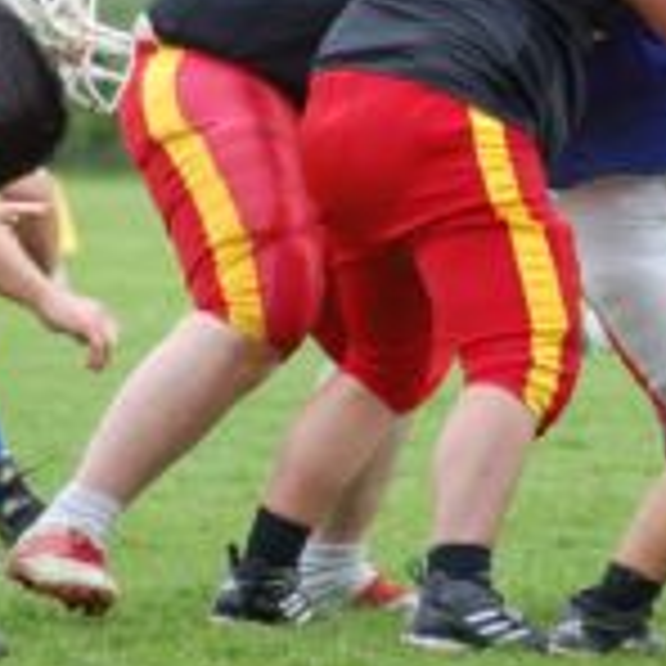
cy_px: 108
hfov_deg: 3.0
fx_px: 12734
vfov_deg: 3.0
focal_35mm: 585
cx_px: 533
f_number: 4.5
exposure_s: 1/500
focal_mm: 150
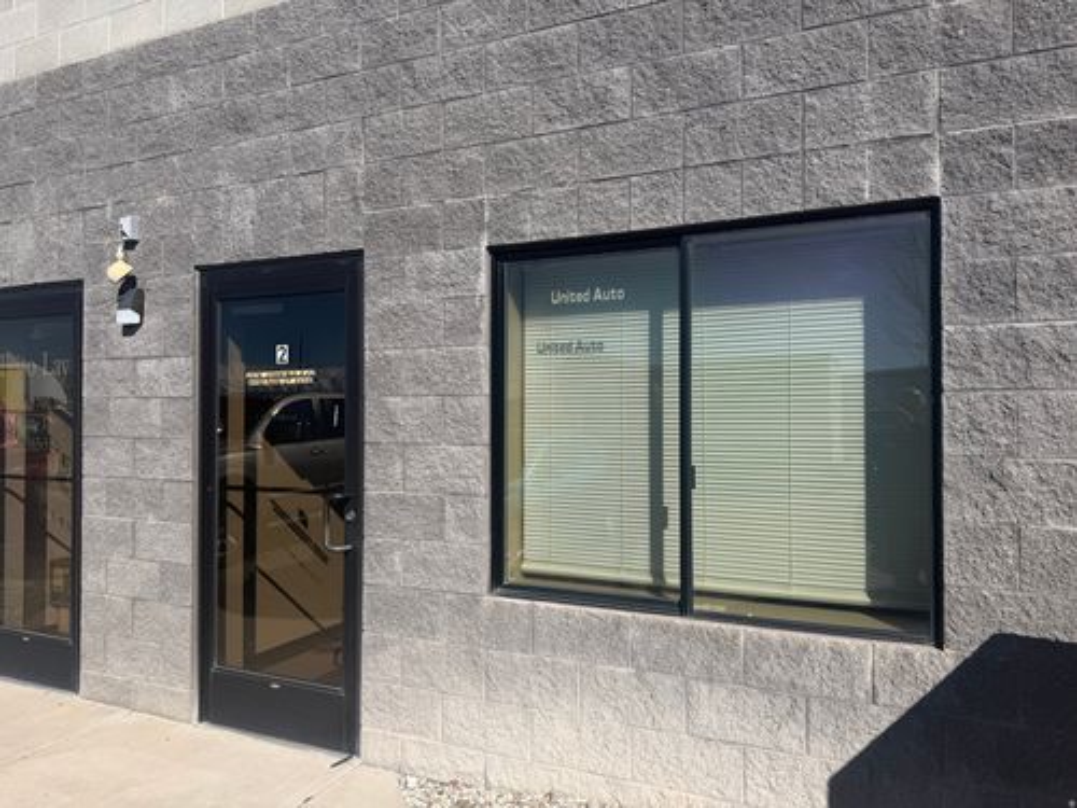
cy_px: 404
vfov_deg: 56.8
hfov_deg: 71.6
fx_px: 747
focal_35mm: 24
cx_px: 538
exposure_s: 1/6173
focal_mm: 6.76
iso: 80
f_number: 1.78
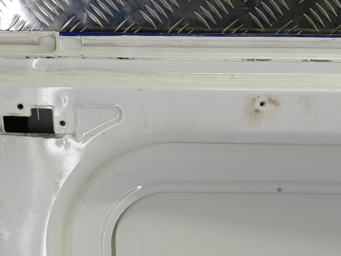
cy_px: 202
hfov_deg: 46.8
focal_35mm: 40
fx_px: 394
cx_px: 160
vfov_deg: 34.9
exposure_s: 1/100
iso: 129
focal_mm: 4.11
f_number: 1.6
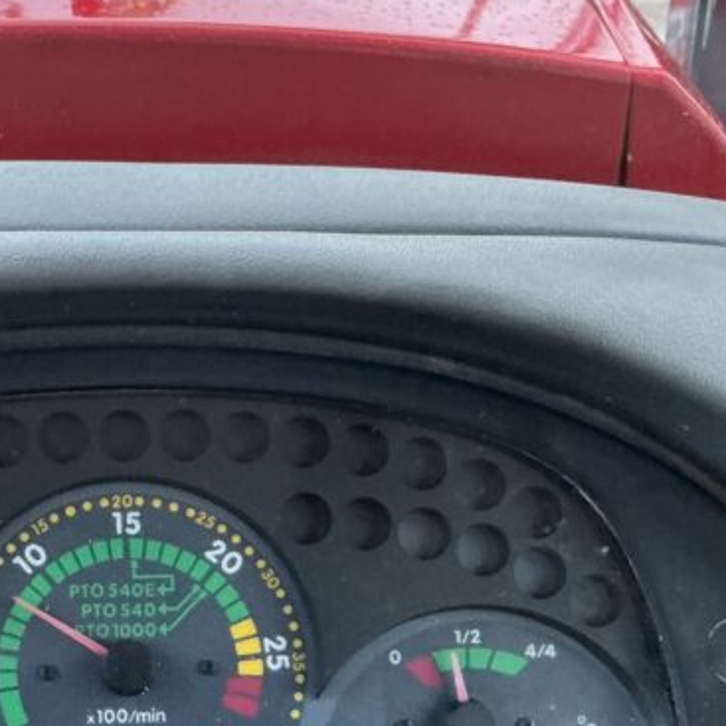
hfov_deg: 24.4
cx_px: 103
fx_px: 1637
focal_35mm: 69
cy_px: 568
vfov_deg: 24.6
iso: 320
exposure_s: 1/60
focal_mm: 3
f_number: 1.8
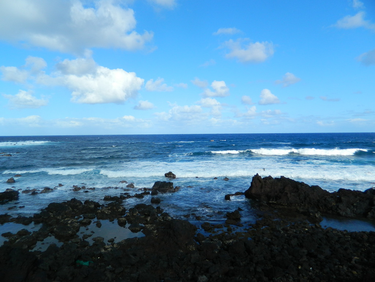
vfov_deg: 54.9
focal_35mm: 25
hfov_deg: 69.4
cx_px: 188
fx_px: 271
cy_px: 141
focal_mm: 4.5
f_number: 8.7
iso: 80
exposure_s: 1/160
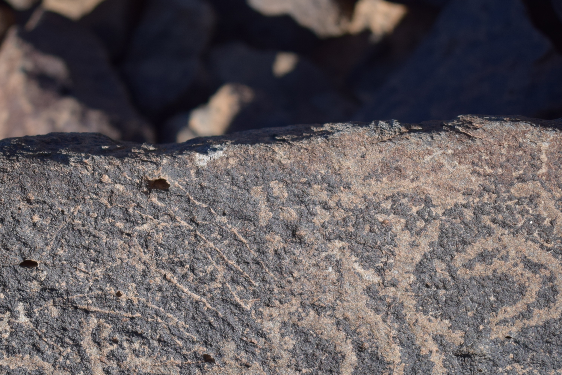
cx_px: 210
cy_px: 281
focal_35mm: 81
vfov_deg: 16.8
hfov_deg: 25.0
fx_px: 1264
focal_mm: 27
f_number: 4
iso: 200
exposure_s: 1/2000
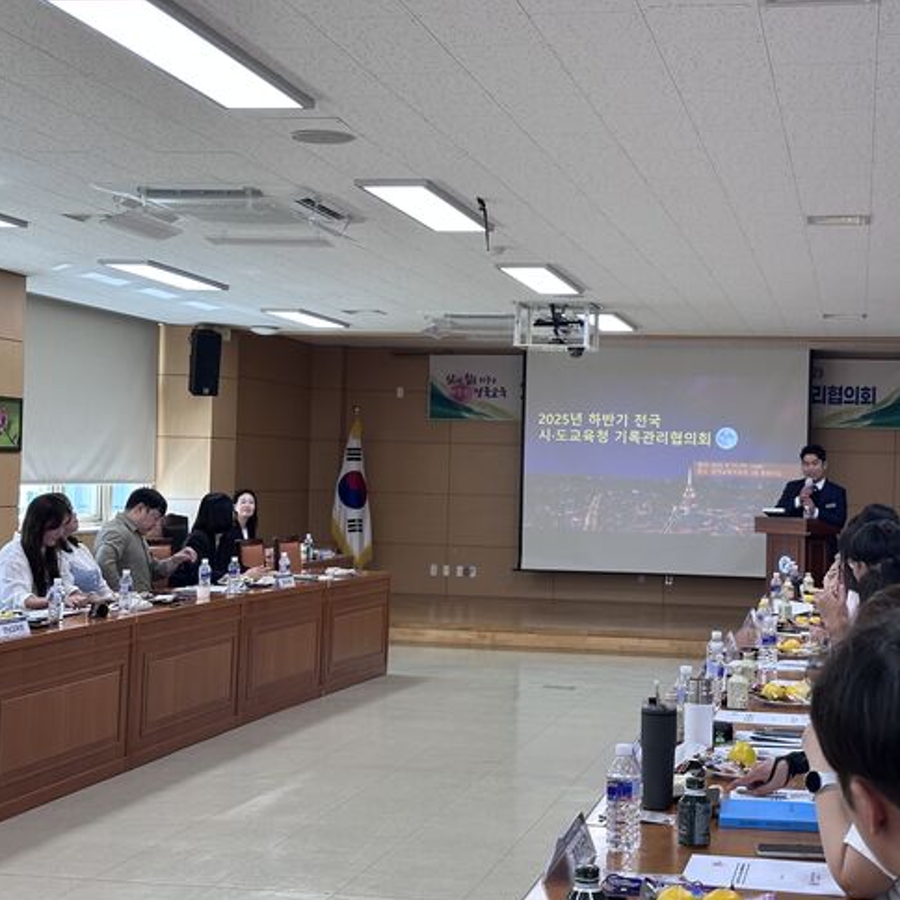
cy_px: 451
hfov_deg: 29.9
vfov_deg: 30.0
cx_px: 567
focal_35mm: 57
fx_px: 1677
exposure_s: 1/120
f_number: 1.78
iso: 100
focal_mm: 6.86
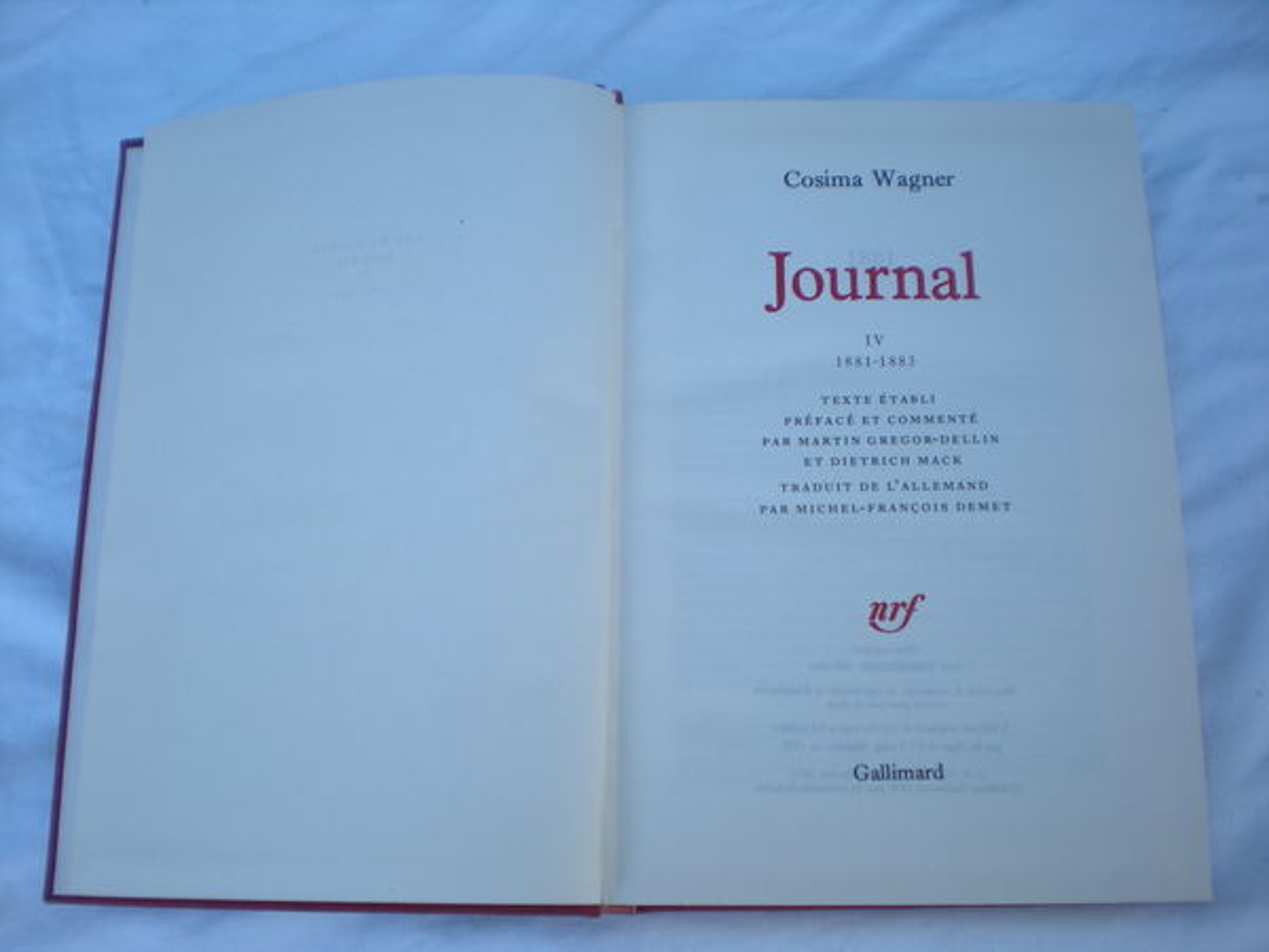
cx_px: 634
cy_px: 476
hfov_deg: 49.0
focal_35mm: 38
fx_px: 1393
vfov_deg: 37.7
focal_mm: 6.3
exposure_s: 1/88.8
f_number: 3.1
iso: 64
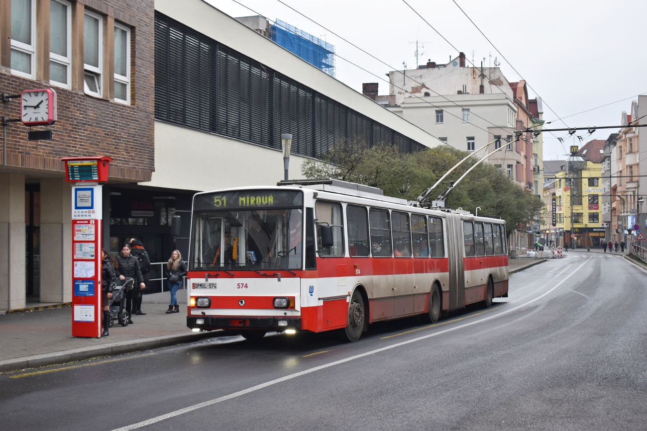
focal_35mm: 52
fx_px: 944
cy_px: 216
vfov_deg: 25.8
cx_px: 324
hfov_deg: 37.8
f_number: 5.6
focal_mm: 35
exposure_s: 1/125
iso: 400
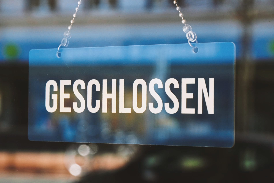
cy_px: 92
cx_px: 137
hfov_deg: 19.5
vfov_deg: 13.0
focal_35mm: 105
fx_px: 799
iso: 500
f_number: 8
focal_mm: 70
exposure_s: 1/125
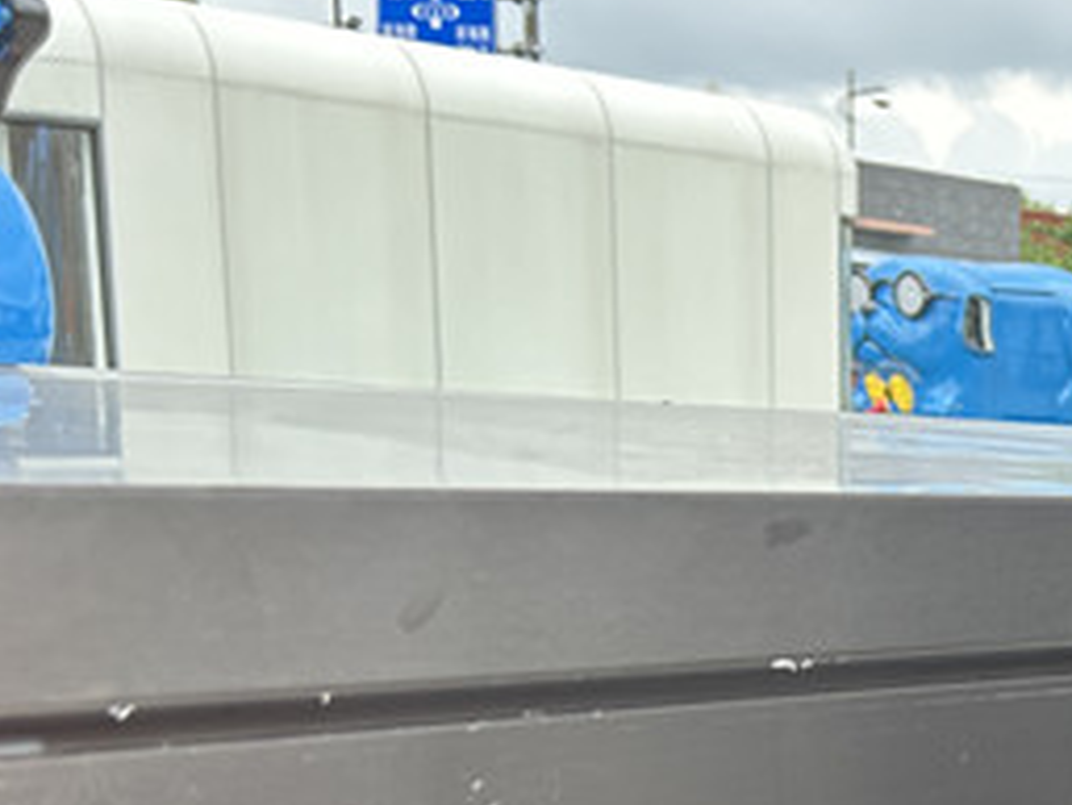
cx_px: 1598
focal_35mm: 81
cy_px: 1018
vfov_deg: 17.2
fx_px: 2510
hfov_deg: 20.7
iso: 50
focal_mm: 5.7
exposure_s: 1/355
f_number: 1.5
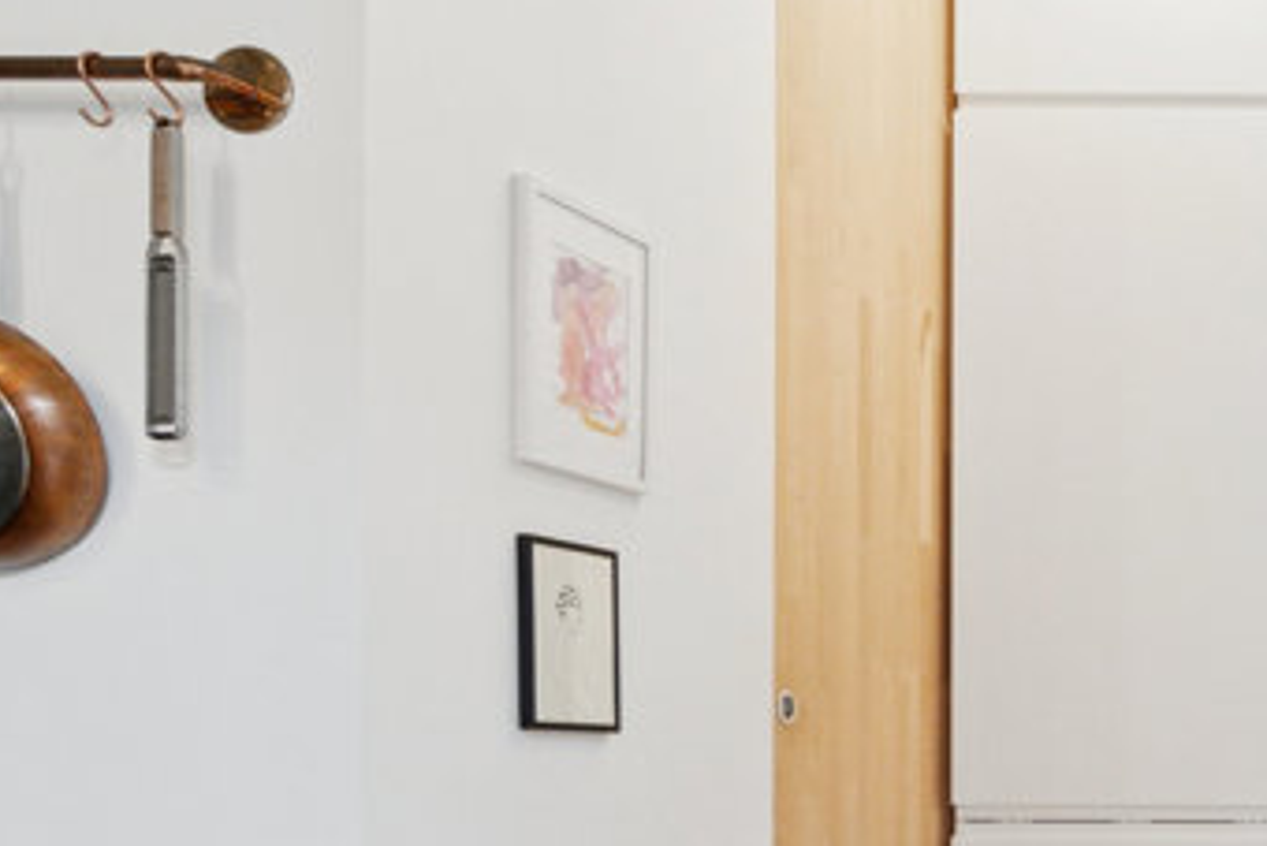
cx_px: 1848
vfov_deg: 26.2
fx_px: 1725
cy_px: 831
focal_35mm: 49
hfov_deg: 28.4
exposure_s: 1/25
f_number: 8
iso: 500
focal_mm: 10
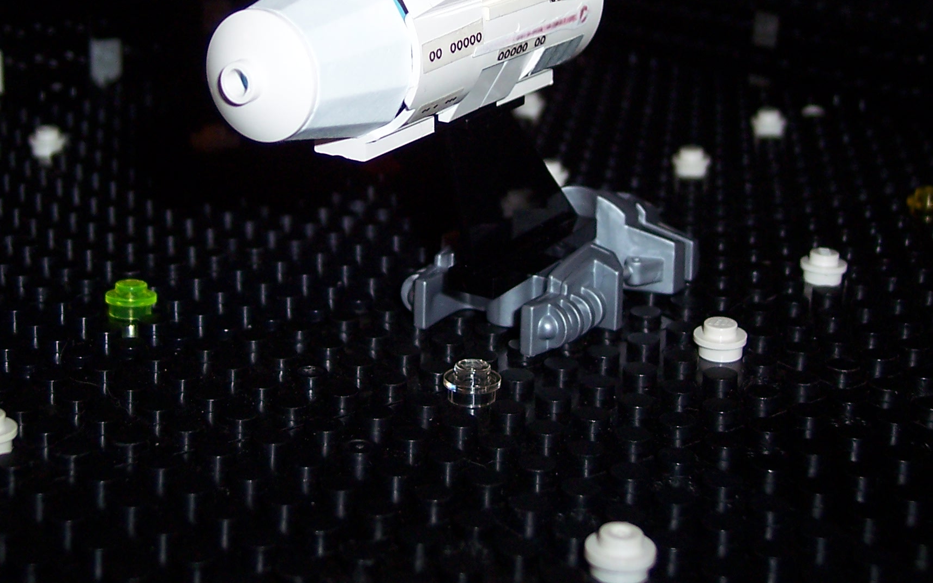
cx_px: 377
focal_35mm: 69
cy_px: 66
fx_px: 1754
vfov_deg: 18.6
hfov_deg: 29.7
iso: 100
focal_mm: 8
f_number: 2.8
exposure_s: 1/60
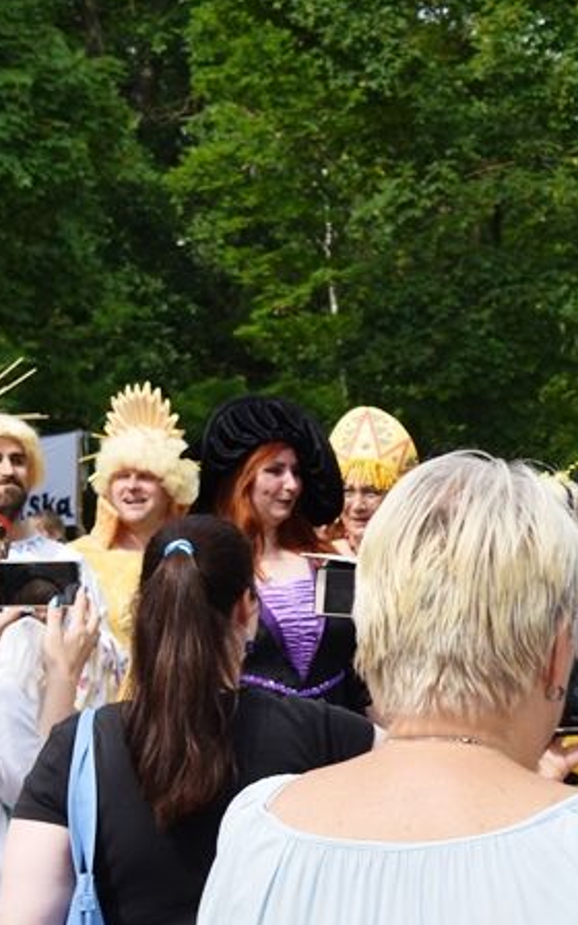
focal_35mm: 192
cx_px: 1042
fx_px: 4843
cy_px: 416
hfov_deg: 6.7
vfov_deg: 10.9
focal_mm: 55
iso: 100
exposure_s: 1/200
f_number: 10
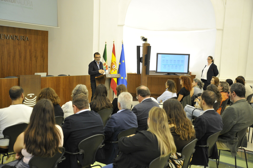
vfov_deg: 18.2
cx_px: 126
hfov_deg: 27.0
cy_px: 84
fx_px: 527
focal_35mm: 75
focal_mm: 75
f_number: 4.5
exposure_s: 1/125
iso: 4000
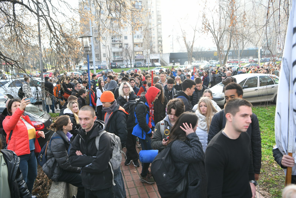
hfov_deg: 61.9
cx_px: 148
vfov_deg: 43.6
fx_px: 247
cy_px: 99
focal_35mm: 30
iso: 500
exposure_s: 1/400
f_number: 4
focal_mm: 30
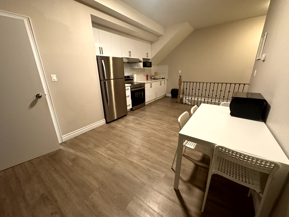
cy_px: 108
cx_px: 144
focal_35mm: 14
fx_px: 117
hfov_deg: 102.1
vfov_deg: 85.7
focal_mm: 2.22
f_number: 2.2
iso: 500
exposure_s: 1/60
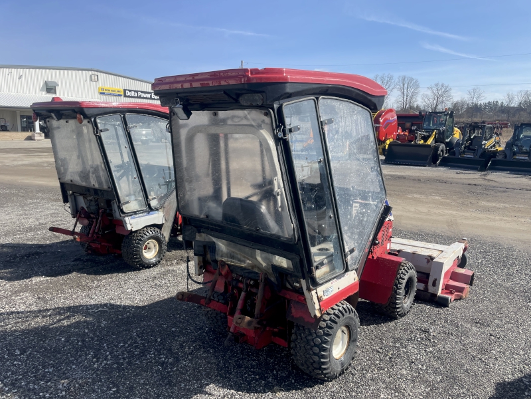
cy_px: 200
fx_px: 399
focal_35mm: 26
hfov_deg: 67.3
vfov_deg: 53.1
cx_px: 266
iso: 32
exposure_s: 1/2304
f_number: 1.6
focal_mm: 4.2
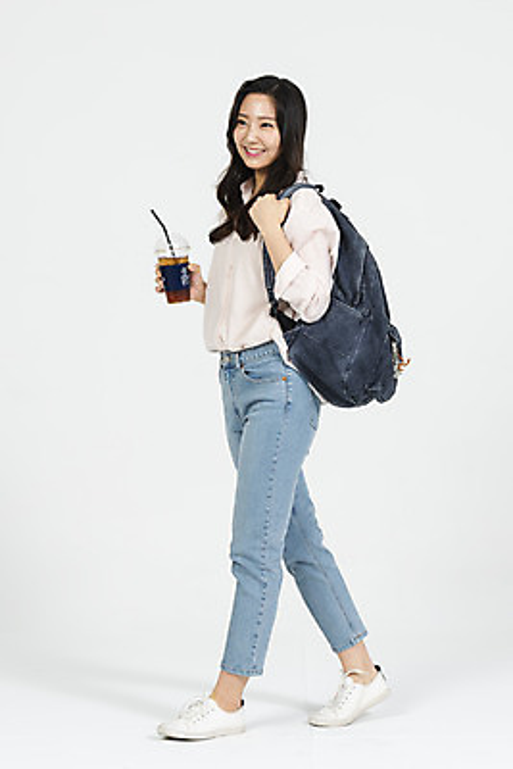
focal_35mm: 86
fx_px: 1837
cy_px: 384
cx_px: 256
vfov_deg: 23.6
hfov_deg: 15.9
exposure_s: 1/125
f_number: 13
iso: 100
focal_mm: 86
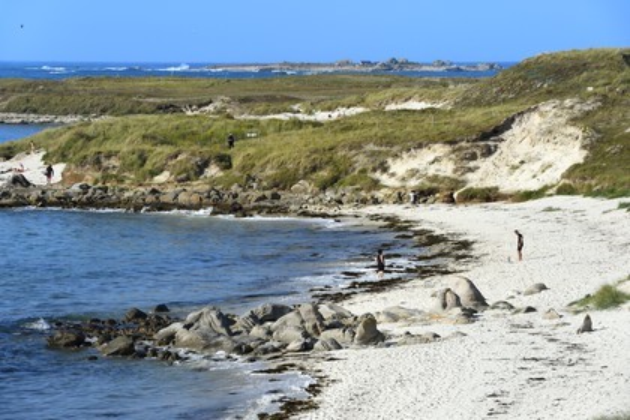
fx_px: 3500
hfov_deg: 10.3
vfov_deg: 6.9
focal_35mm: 200
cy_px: 210
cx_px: 315
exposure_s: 1/250
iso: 200
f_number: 14
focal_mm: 200
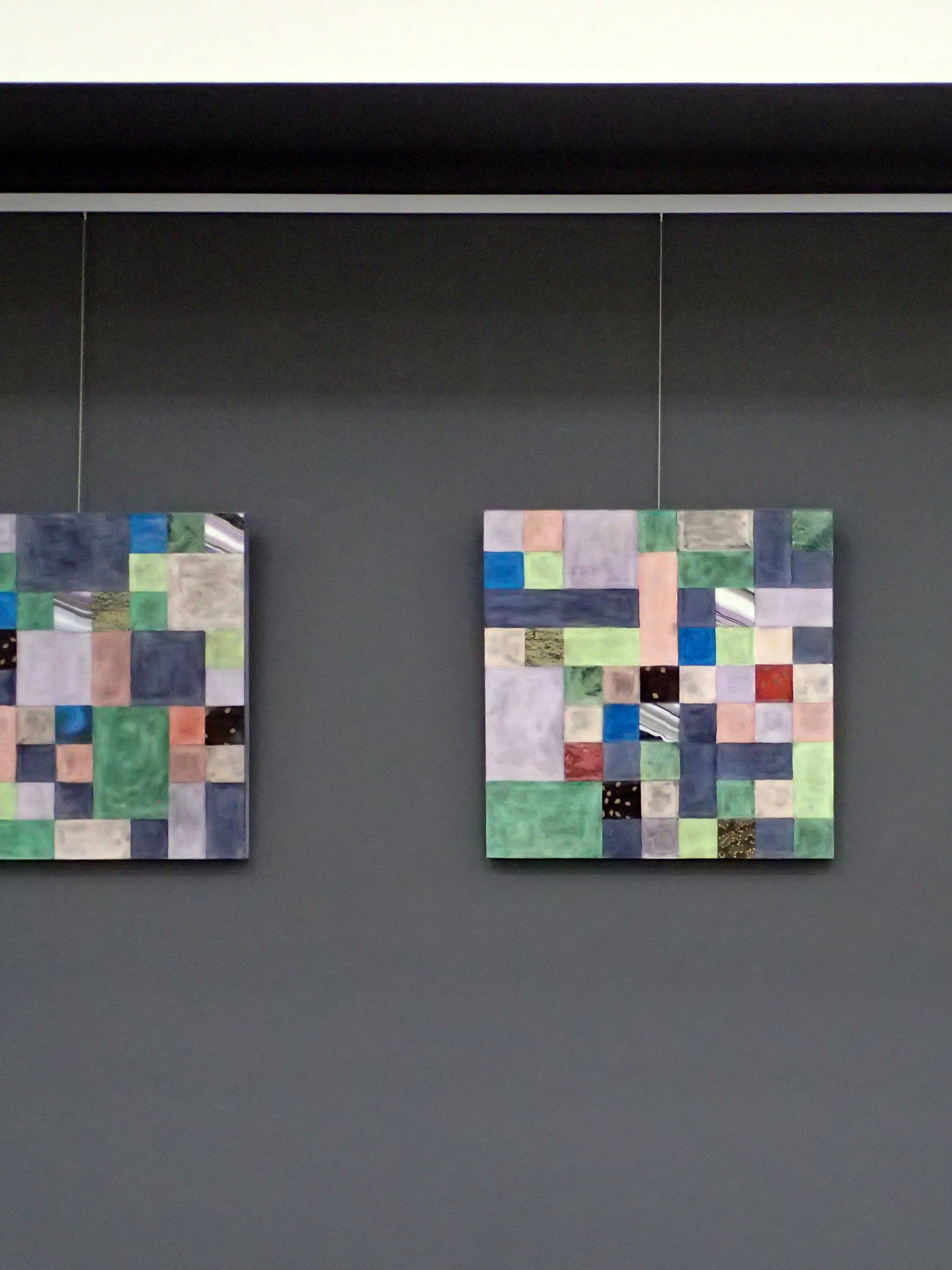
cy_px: 633
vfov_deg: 31.2
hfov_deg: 23.5
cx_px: 655
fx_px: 2274
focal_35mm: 62
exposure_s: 1/30
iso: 800
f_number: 3.1
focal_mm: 8.41
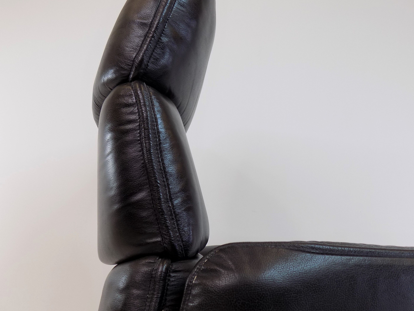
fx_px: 371
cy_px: 144
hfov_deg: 57.7
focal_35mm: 31
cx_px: 255
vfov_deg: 45.4
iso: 80
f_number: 3.1
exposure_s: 1/30
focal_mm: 4
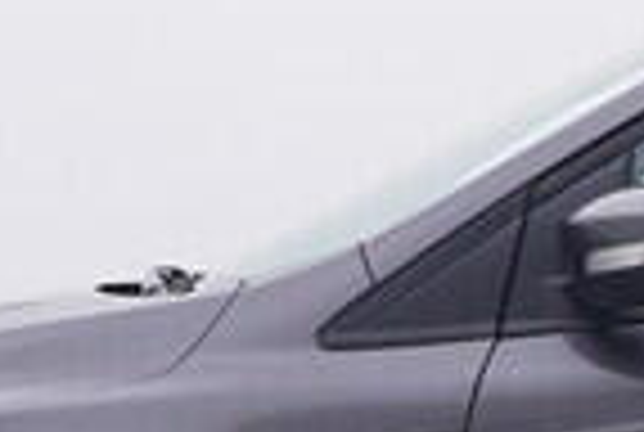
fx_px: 2878
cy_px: 544
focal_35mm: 161
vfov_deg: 8.5
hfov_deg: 12.2
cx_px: 959
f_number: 5
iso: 200
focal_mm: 15
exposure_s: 1/80
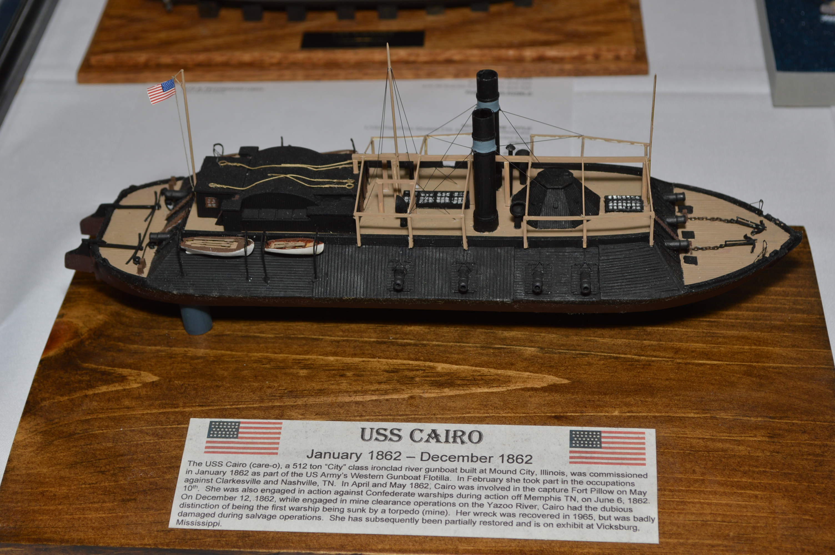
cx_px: 418
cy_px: 278
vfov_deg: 19.7
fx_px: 1599
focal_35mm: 69
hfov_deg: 29.3
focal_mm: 46
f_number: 8
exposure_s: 1/60
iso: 100
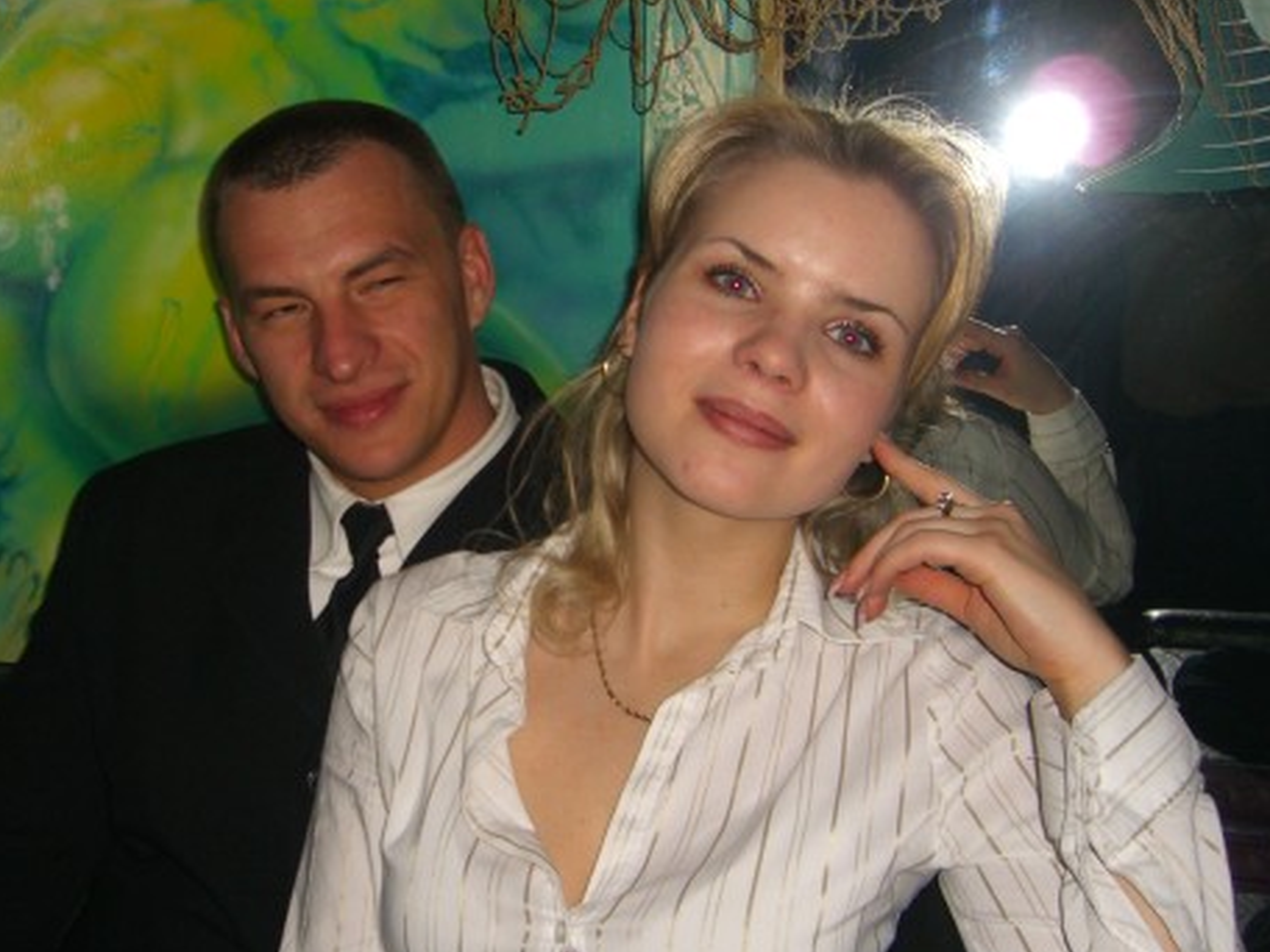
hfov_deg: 37.9
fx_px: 1834
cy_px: 479
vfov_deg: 29.1
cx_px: 462
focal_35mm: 50
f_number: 2.8
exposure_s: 1/60
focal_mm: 7.9
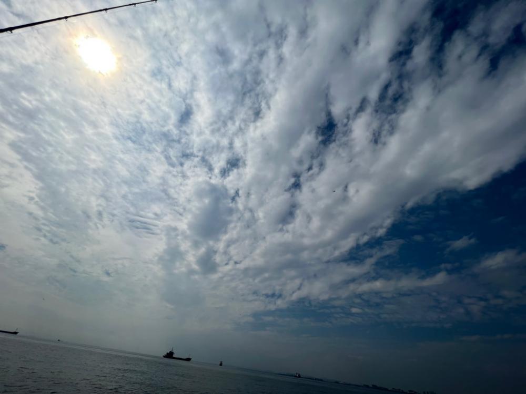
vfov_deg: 89.9
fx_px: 198
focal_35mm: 13
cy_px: 197
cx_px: 263
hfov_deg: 106.2
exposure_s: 1/9346
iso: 25
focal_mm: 1.57
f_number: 1.8
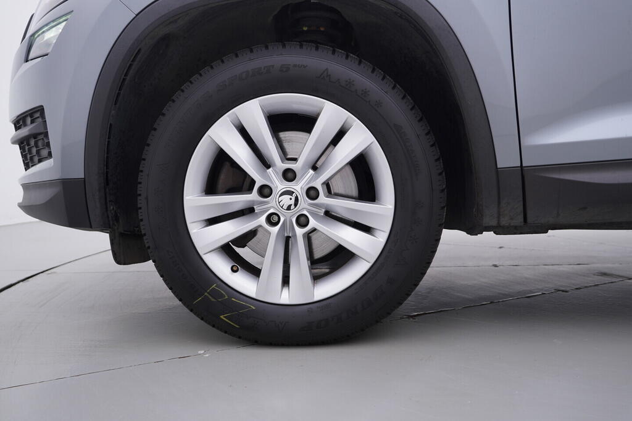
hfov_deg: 53.1
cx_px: 316
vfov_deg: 36.9
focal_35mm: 36
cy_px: 210
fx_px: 632
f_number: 3.5
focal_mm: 24
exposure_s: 1/60
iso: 125
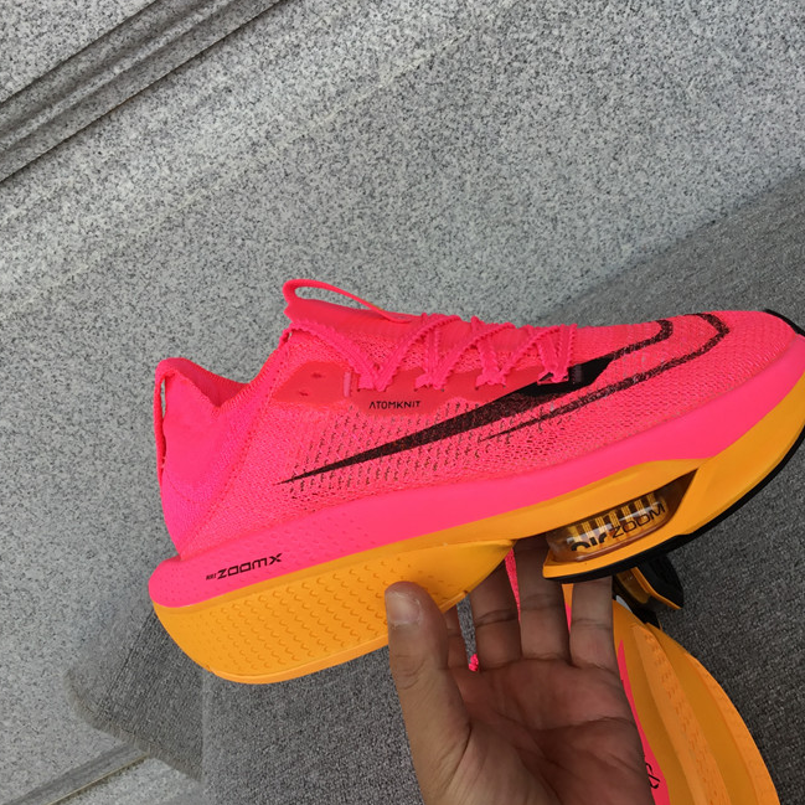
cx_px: 450
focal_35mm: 38
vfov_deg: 43.9
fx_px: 1000
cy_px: 394
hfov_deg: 43.8
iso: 25
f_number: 2.4
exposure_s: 1/201
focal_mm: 3.3
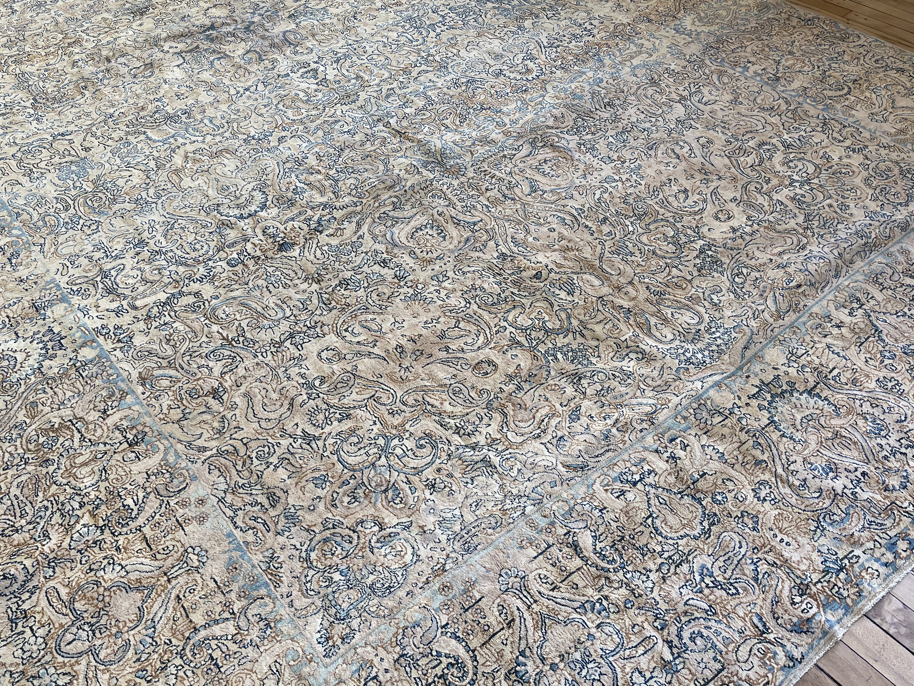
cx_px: 376
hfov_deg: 59.6
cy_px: 281
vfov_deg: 46.6
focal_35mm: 30
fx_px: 792
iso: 80
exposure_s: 1/60
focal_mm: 5.1
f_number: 1.6
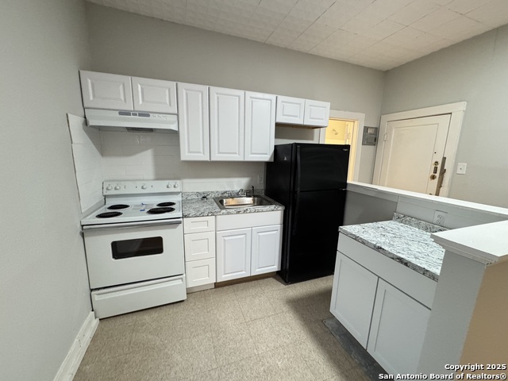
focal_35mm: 14
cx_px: 254
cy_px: 190
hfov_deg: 102.1
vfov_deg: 85.7
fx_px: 205
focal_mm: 2.22
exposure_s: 1/60
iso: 640
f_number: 2.2
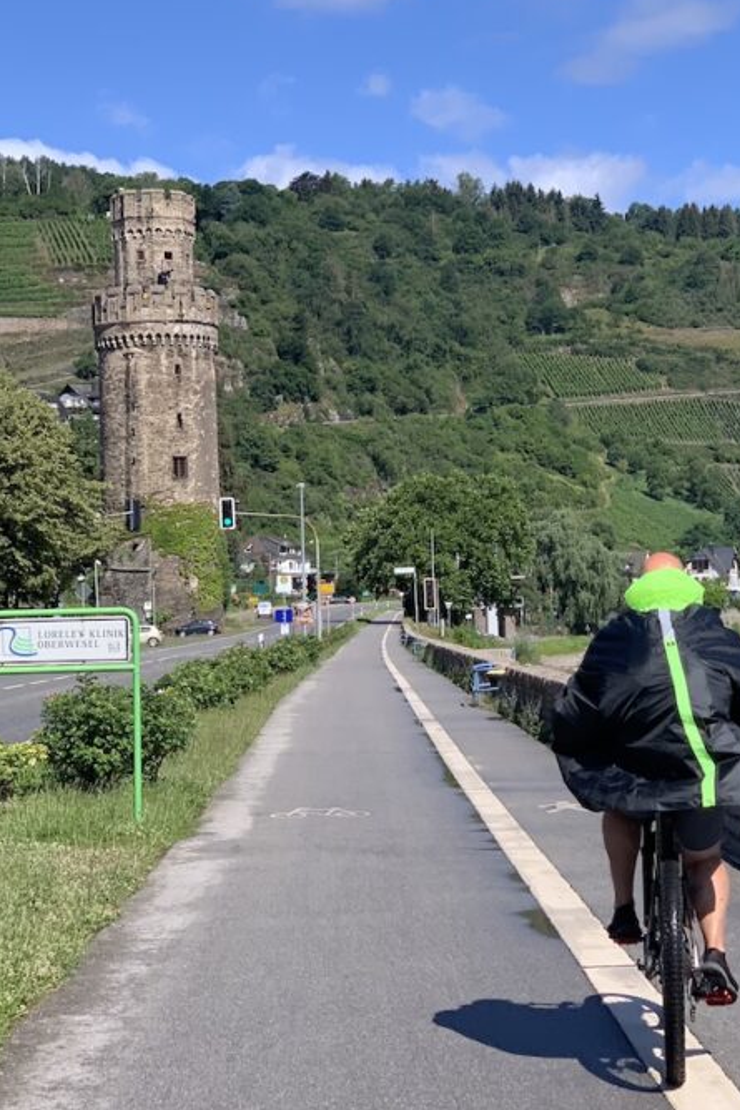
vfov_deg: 24.5
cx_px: 599
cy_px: 541
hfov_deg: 16.3
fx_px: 2558
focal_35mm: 83
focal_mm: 6
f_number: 2.4
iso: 16
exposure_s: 1/872
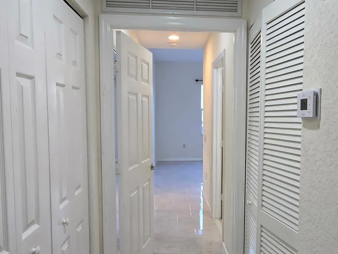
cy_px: 138
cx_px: 207
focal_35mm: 29
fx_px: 283
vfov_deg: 48.2
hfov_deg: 61.0
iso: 100
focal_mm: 2.2
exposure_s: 1/60
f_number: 2.2
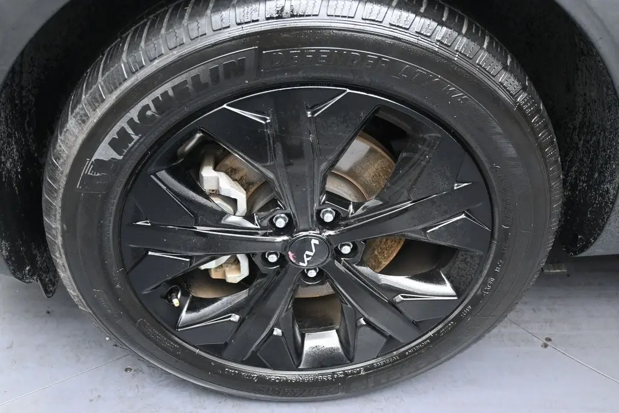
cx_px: 310
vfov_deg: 40.0
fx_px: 567
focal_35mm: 33
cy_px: 206
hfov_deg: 57.2
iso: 2500
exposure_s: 1/125
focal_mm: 22
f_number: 4
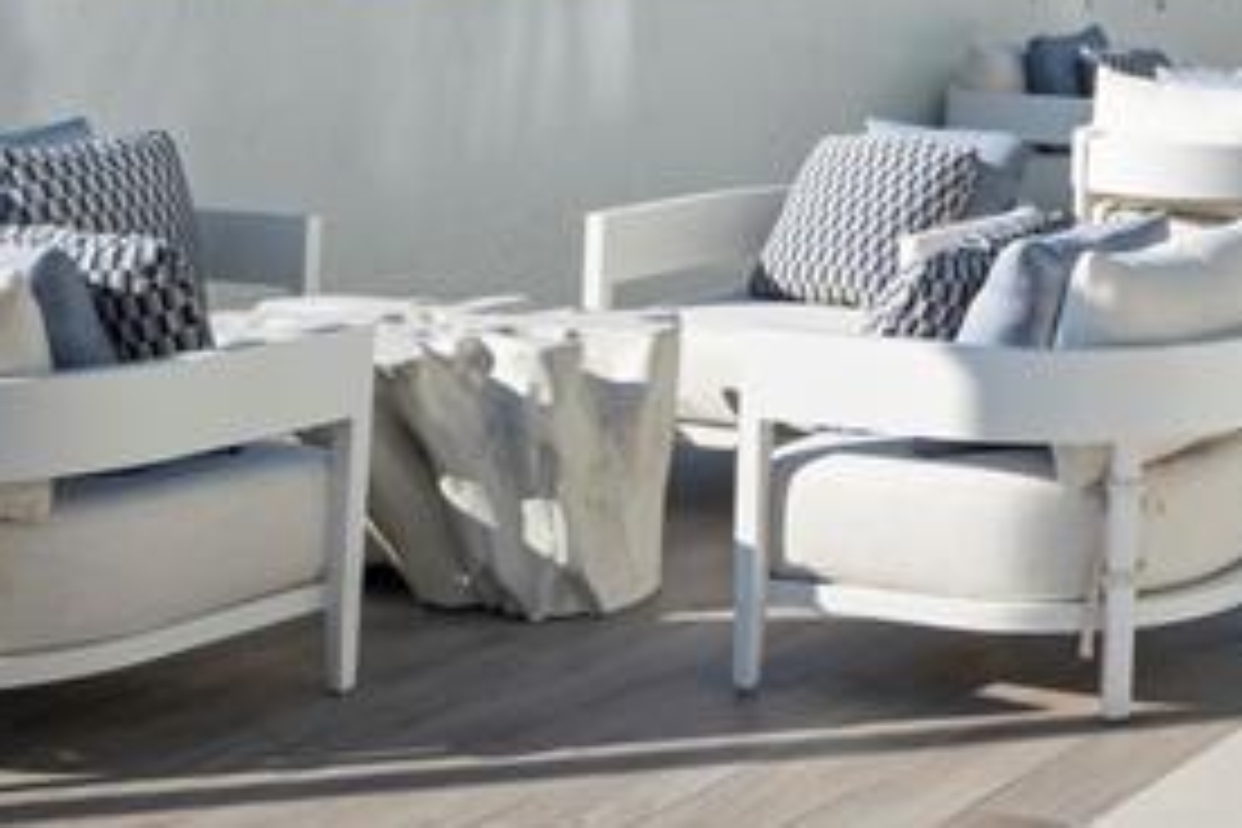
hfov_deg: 22.0
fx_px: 2898
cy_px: -295
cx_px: 1562
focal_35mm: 84
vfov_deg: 15.4
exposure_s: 1/100
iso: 100
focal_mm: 19.5
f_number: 14
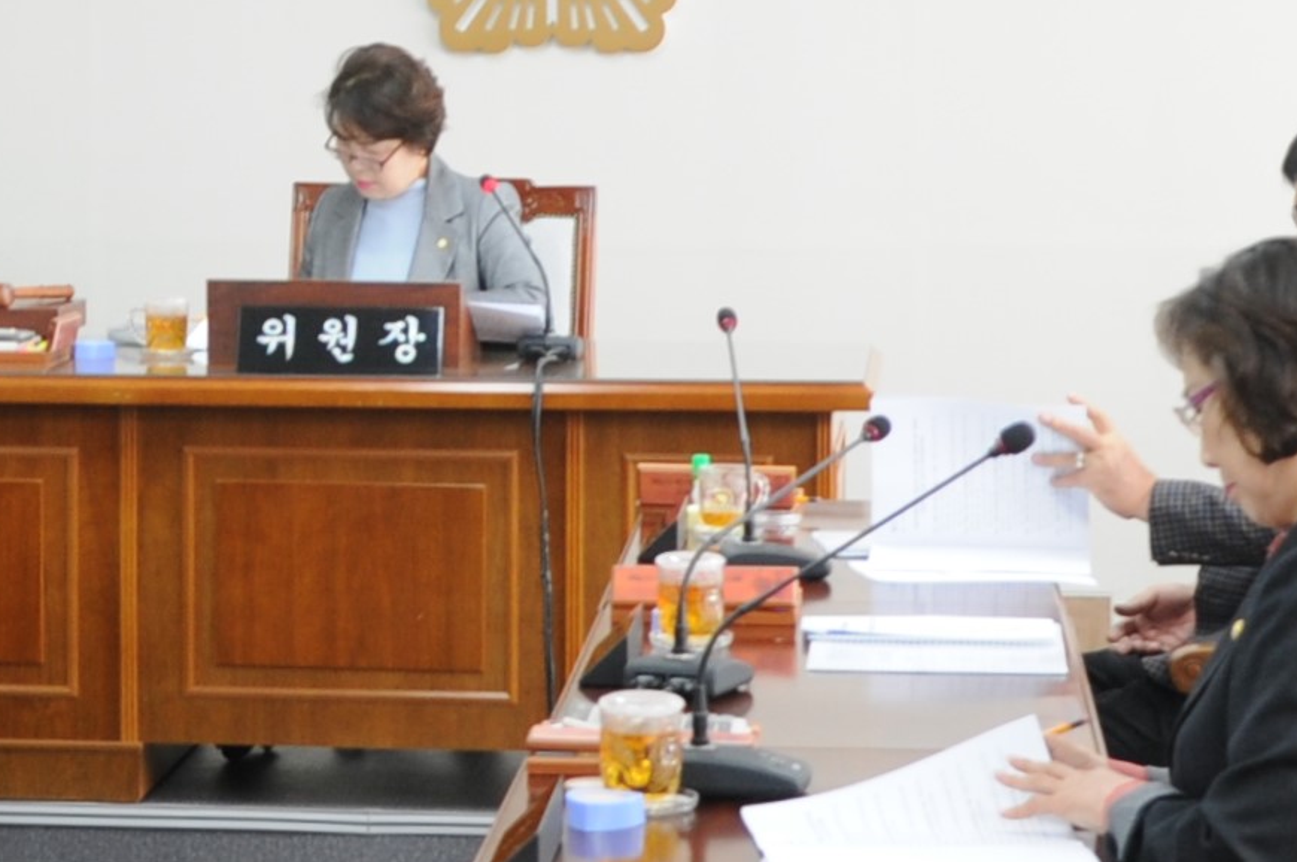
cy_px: 90
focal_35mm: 127
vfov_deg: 10.7
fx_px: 4570
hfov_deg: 15.9
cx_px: 72
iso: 200
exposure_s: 1/20
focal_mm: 18
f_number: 3.5
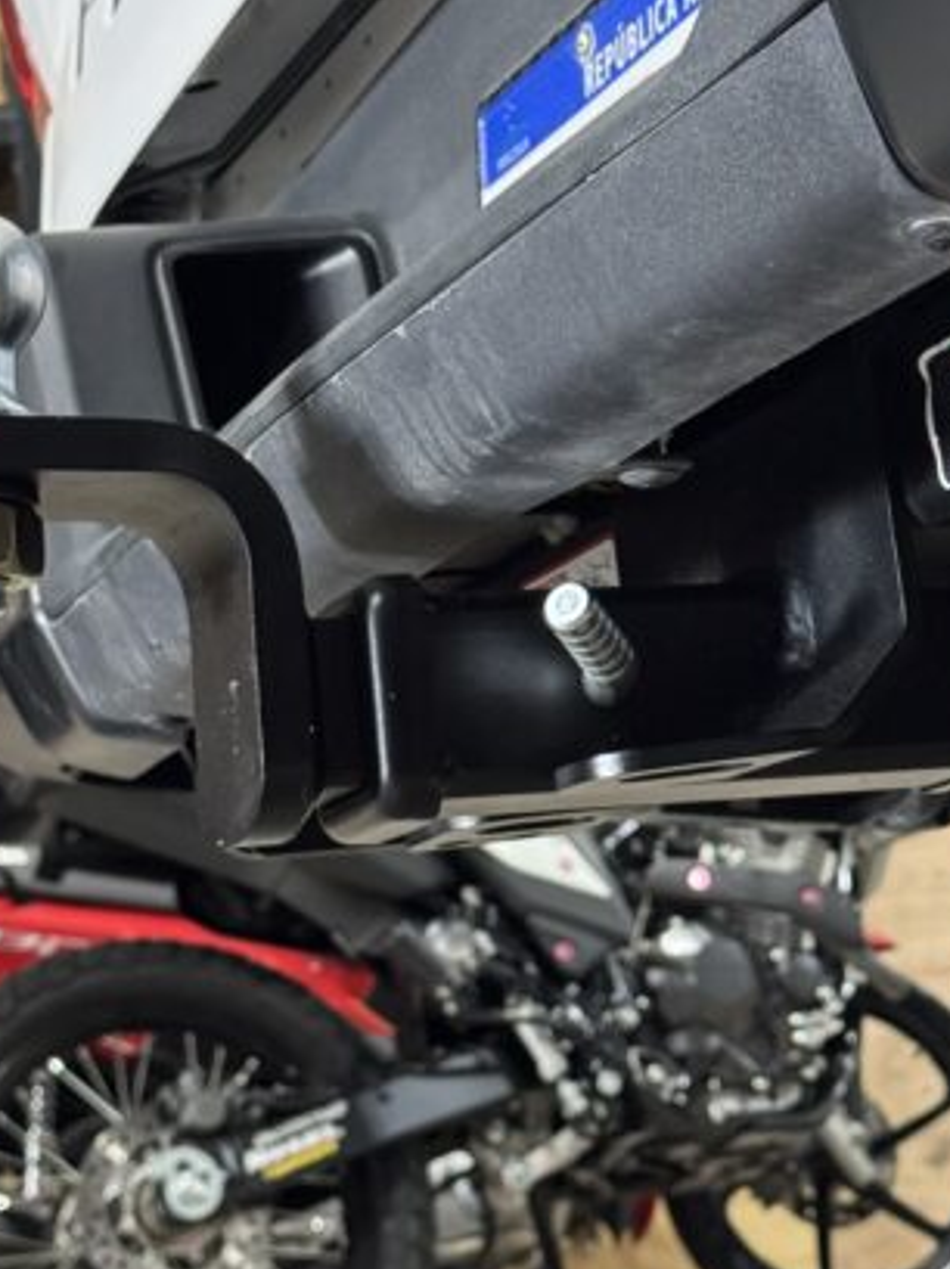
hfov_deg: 15.6
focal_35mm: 94
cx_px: 686
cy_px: 341
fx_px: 3445
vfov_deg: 20.7
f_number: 1.78
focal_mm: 6.76
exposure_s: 1/33
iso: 500
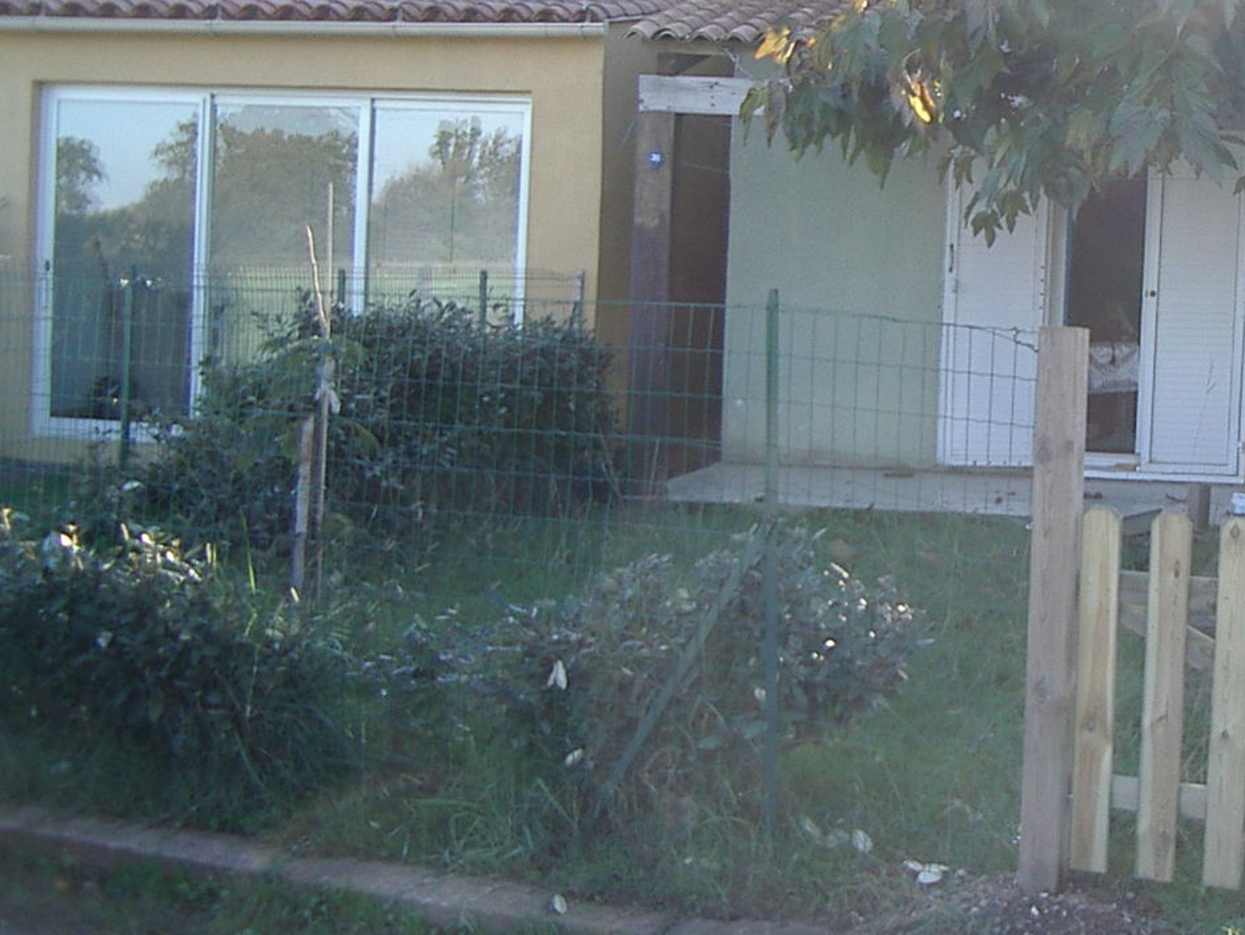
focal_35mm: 65
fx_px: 2339
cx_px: 1008
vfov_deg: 22.6
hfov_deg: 29.1
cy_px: 417
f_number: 2.6
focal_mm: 5.8
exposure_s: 1/200
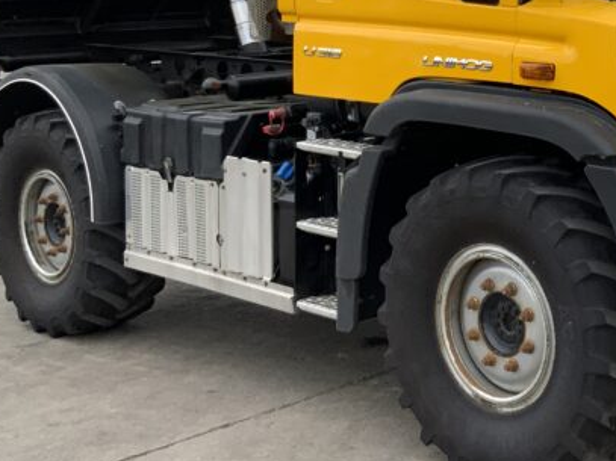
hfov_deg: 25.4
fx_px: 1299
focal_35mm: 73
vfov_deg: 19.6
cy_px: 9
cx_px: 607
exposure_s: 1/1098
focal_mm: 3
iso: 16
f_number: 1.8
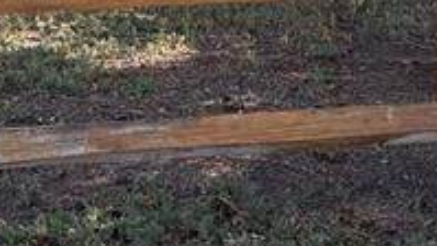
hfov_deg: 13.4
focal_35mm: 146
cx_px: -314
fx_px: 1692
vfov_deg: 7.9
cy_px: -284
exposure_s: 1/840
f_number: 1.6
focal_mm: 5.96
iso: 64
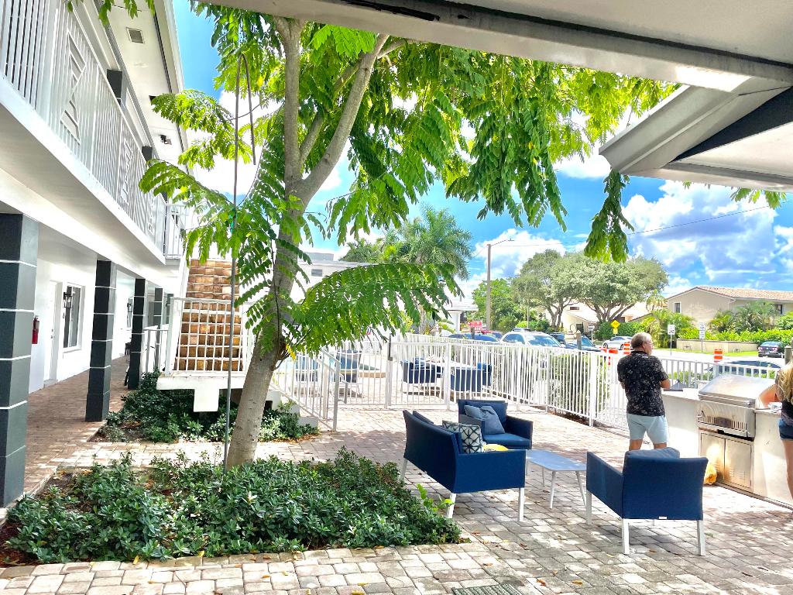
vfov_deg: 53.1
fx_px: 596
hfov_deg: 67.3
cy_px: 298
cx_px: 396
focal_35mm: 26
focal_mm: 4.2
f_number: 1.6
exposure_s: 1/2304
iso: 32
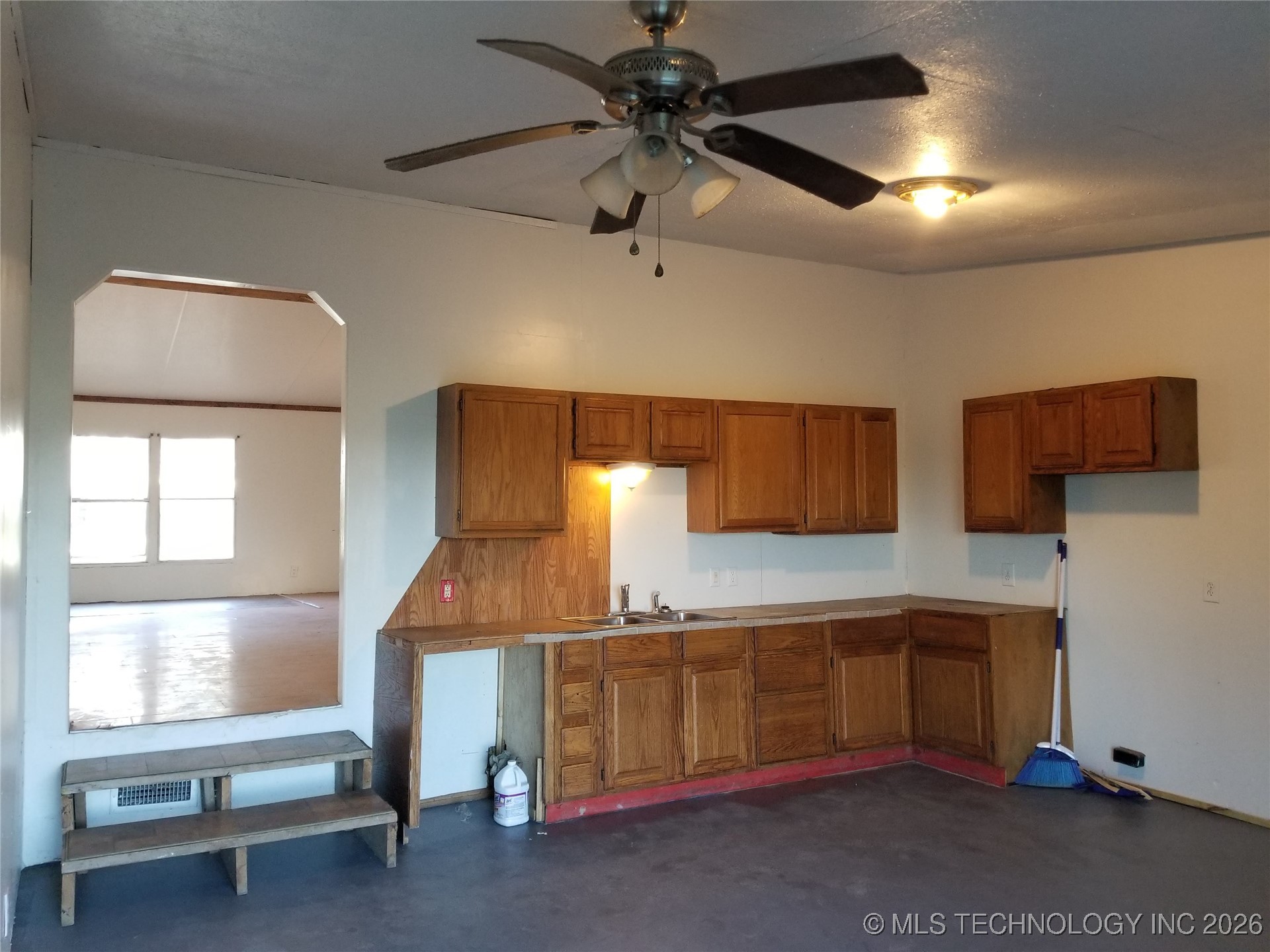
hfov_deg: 67.3
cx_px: 635
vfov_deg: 53.1
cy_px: 476
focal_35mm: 26
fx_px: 954
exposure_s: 1/60
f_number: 1.7
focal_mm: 4.25
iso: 200
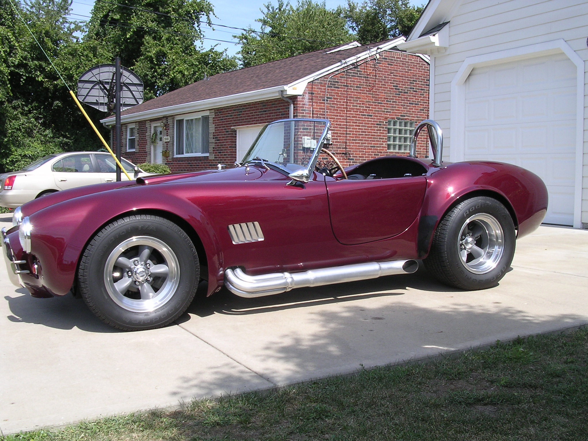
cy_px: 220
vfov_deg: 37.7
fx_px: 645
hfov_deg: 49.0
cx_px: 294
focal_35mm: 38
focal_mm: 5.8
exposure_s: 1/175
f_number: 5.6
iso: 100
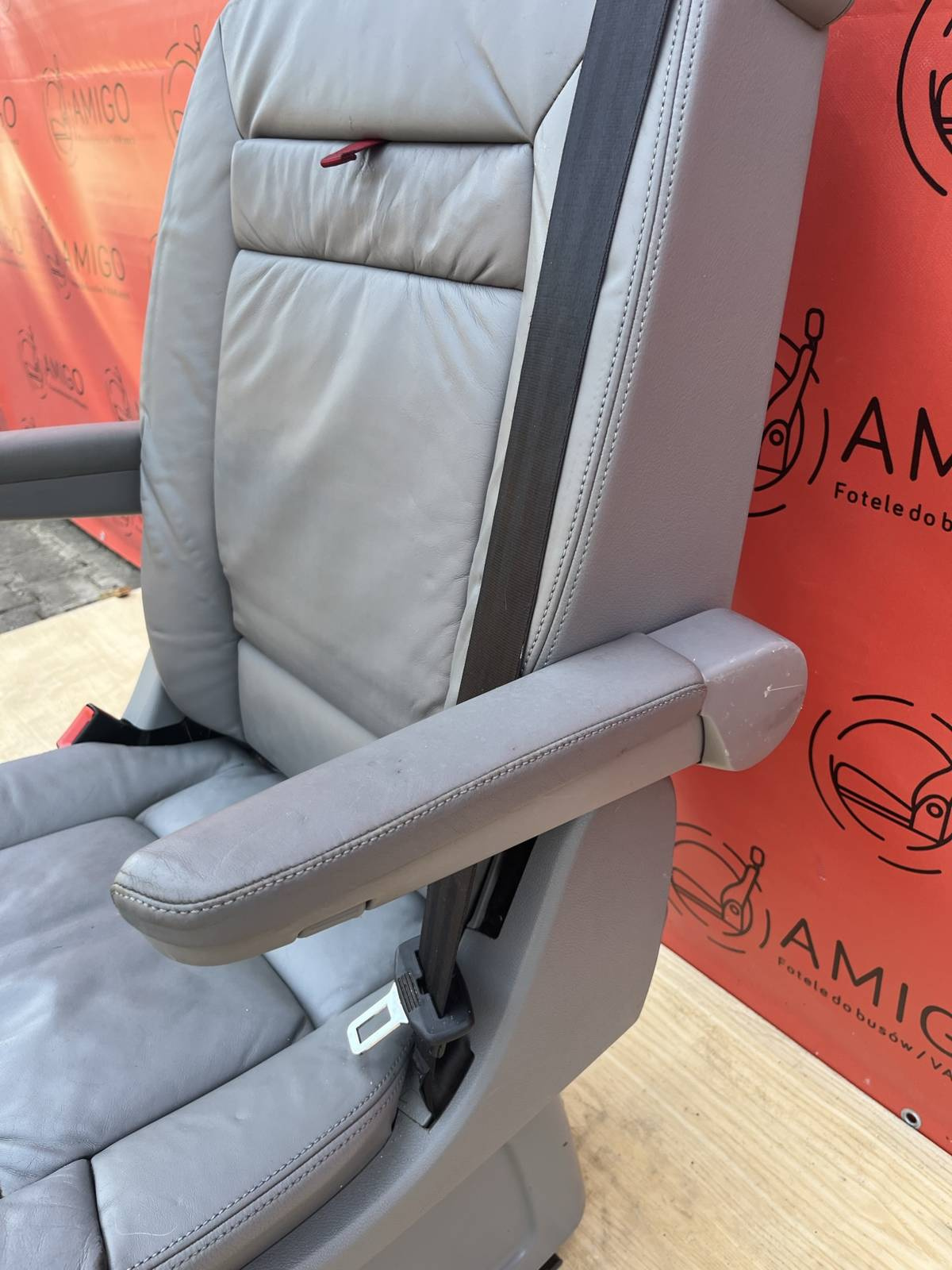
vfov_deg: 67.3
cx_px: 476
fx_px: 953
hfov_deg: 53.1
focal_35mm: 26
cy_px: 635
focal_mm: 5.1
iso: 40
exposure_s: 1/224
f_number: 1.6
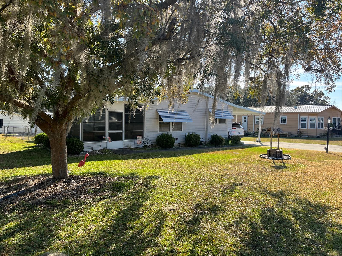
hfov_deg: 67.3
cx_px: 171
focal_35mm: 26
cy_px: 128
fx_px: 257
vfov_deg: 53.1
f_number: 1.6
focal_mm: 5.1
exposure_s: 1/1252
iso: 50
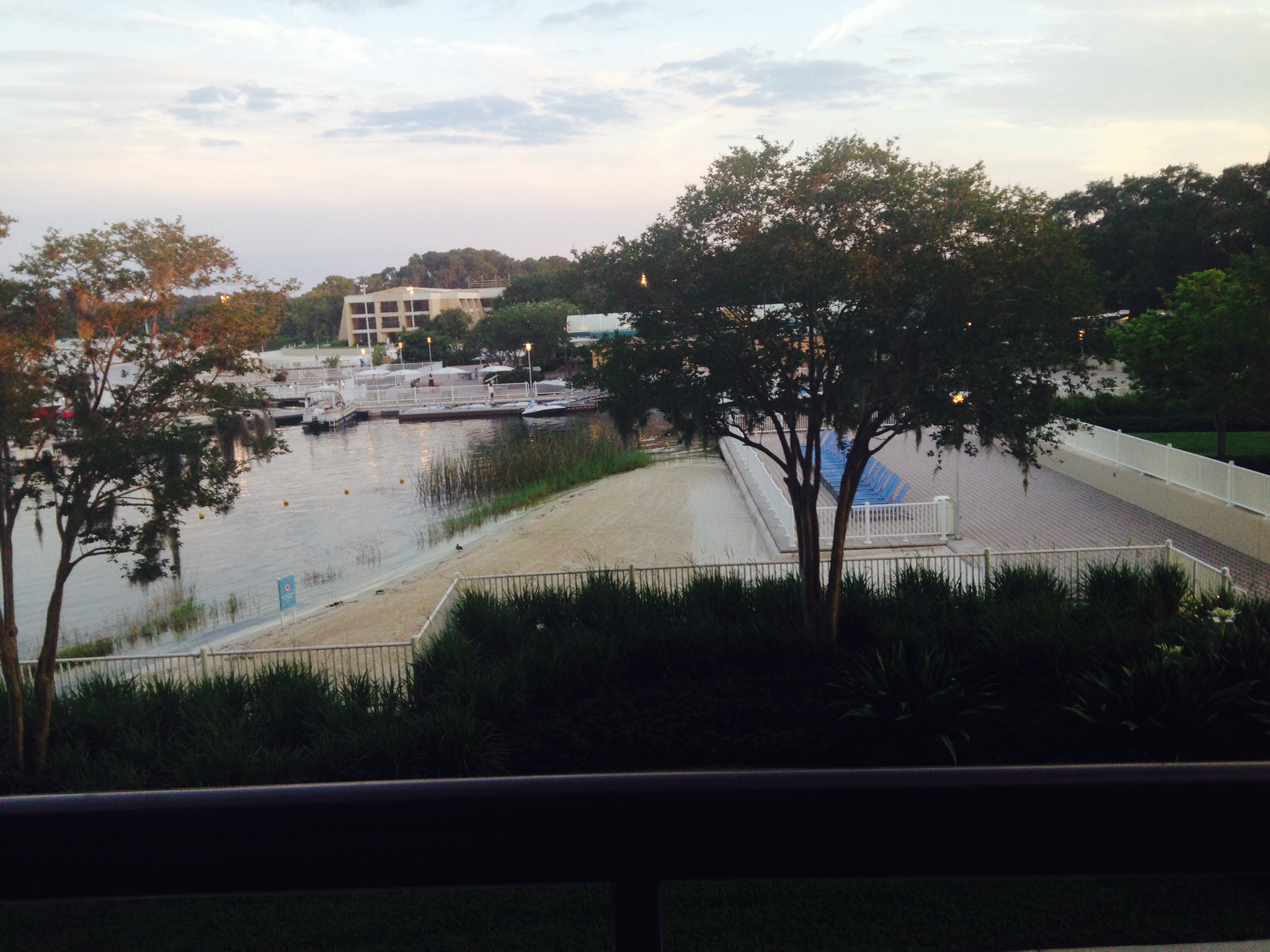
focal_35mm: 33
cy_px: 476
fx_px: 1211
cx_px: 635
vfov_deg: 42.9
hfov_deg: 55.4
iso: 80
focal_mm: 4.12
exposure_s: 1/120
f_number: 2.4
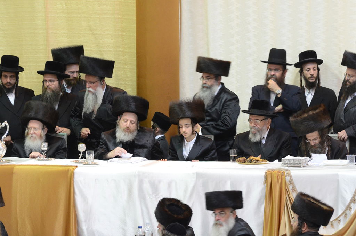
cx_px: 178
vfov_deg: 6.3
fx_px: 2146
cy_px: 118
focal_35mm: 218
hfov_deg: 9.5
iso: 1600
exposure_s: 1/25
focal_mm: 145
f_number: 5
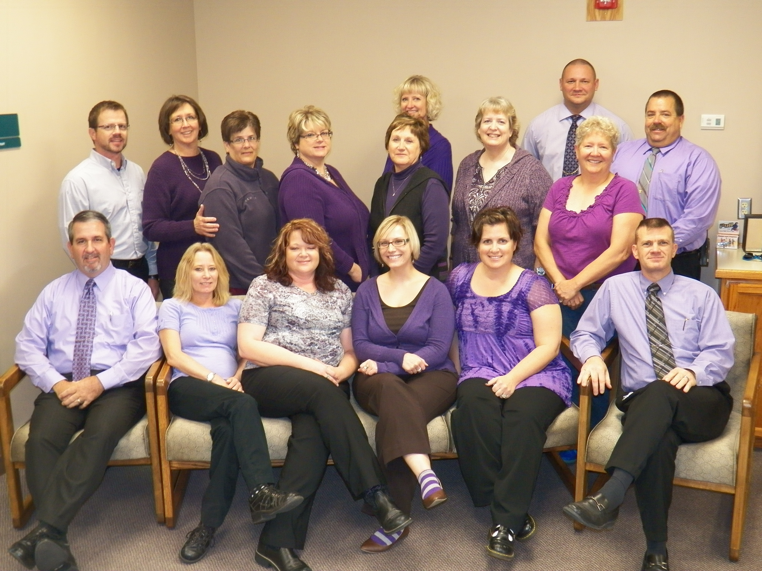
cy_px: 286
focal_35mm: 40
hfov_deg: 46.8
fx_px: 881
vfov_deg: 36.0
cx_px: 381
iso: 400
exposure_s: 1/30
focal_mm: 7.1
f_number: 3.2
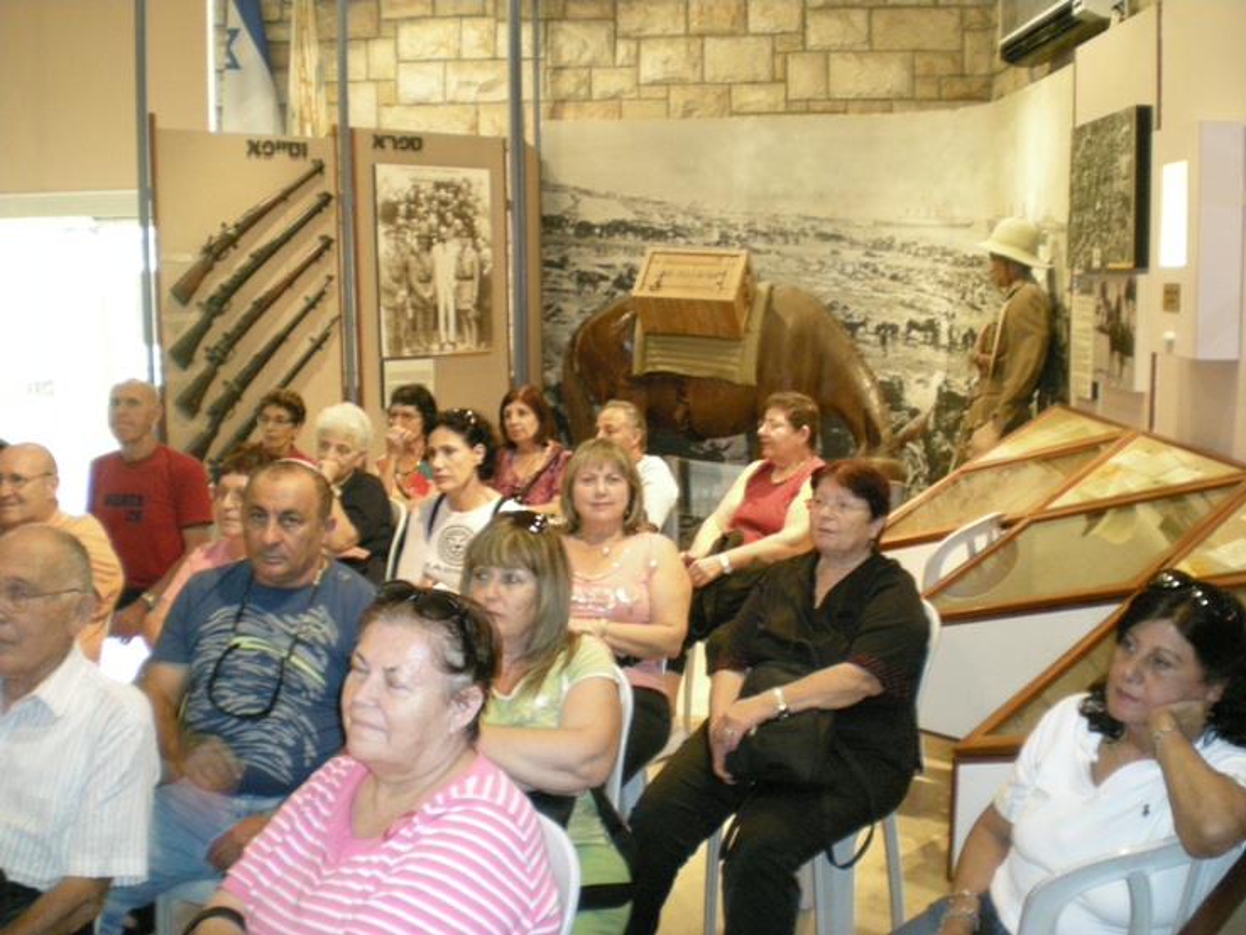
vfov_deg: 37.7
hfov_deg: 49.0
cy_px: 468
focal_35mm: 38
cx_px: 623
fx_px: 1368
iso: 400
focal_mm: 6.3
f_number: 3.1
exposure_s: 1/8
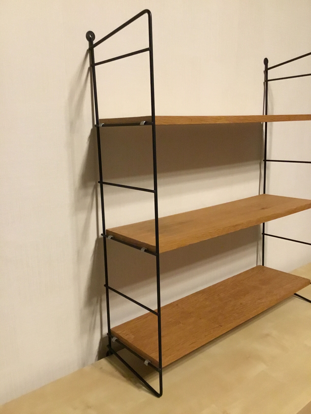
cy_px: 207
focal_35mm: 31
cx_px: 156
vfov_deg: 58.4
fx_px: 371
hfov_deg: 45.4
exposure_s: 1/17
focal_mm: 3.3
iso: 320
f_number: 2.4
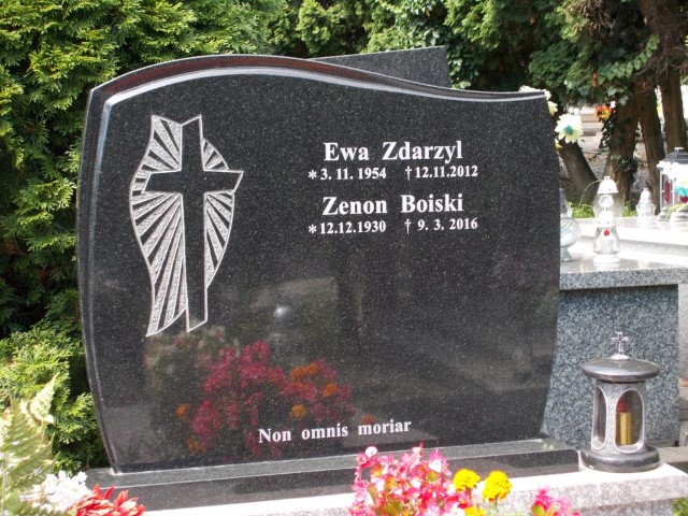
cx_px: 344
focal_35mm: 66
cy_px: 258
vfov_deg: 22.3
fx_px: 1312
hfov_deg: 29.4
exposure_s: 1/60
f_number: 5.3
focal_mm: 11.8
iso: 100
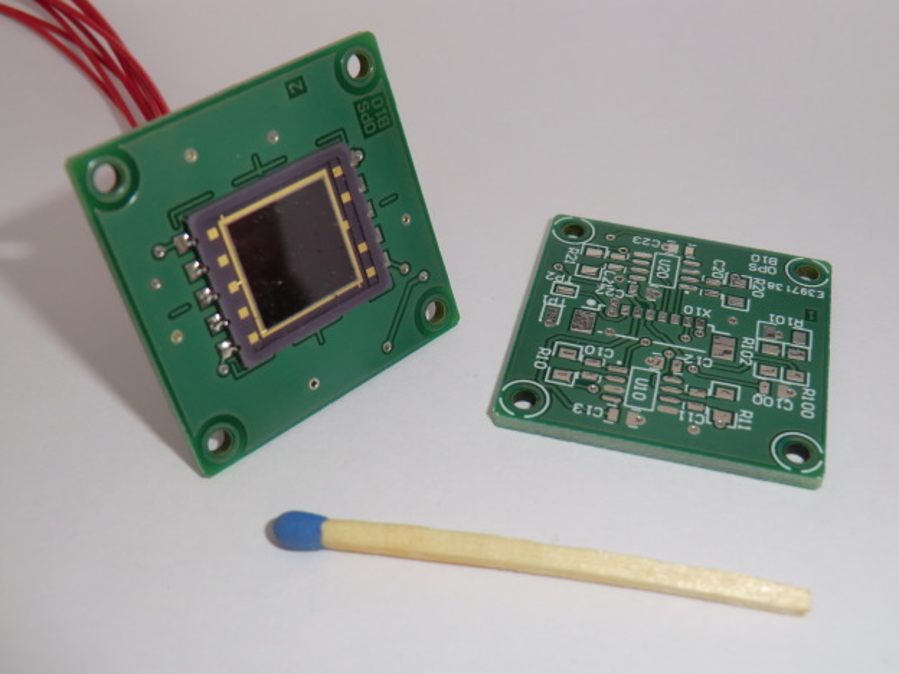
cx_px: 460
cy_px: 338
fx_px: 1065
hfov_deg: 45.8
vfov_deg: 35.1
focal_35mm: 41
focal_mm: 7.1
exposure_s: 1/60
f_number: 3.8
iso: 64
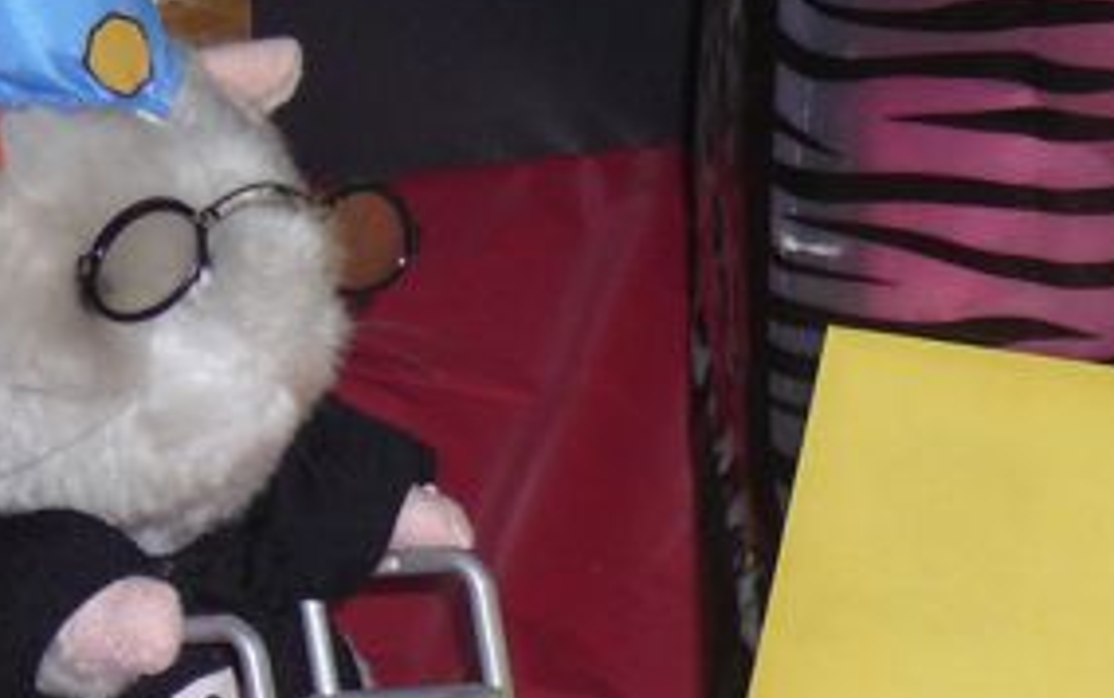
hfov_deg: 6.4
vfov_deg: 4.0
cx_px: 796
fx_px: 9936
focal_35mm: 327
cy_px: 447
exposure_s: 1/30
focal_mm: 20.4
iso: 160
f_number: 4
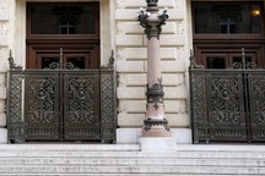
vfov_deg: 18.1
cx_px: 61
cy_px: 15
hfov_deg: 26.9
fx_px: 545
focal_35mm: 74
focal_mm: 38
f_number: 5
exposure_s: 1/160
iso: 200
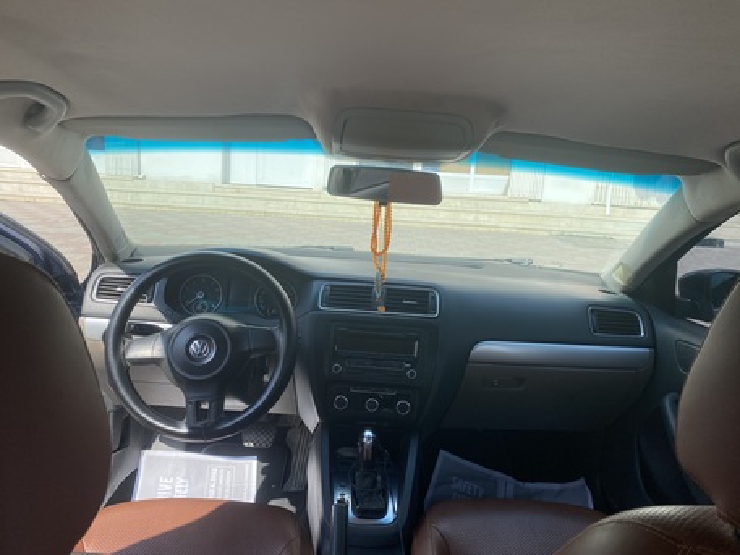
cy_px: 278
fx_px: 556
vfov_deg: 53.1
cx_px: 370
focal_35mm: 26
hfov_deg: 67.3
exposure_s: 1/1464
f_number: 1.8
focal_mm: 4.25
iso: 32
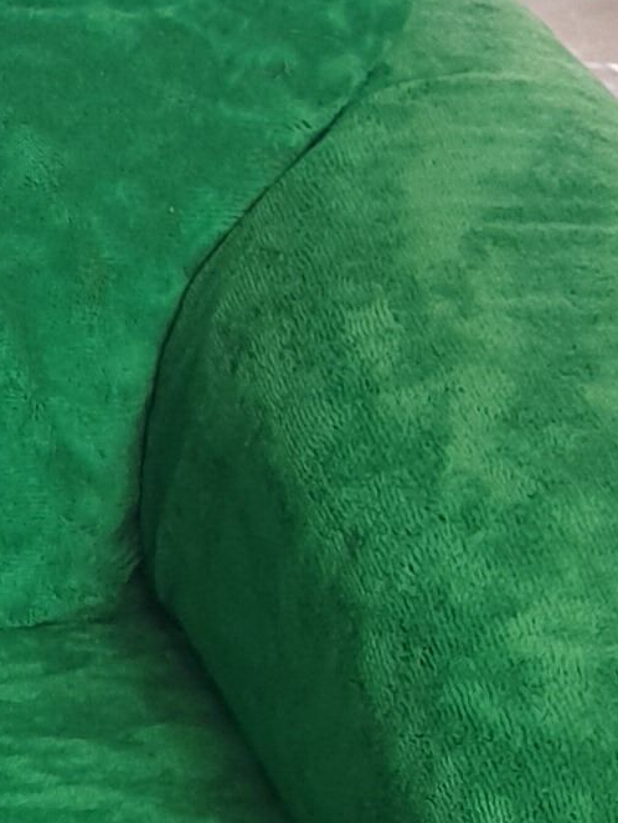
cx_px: -778
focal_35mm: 158
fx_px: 3757
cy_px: 505
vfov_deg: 12.5
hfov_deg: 8.7
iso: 64
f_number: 2.4
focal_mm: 4.3
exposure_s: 1/50
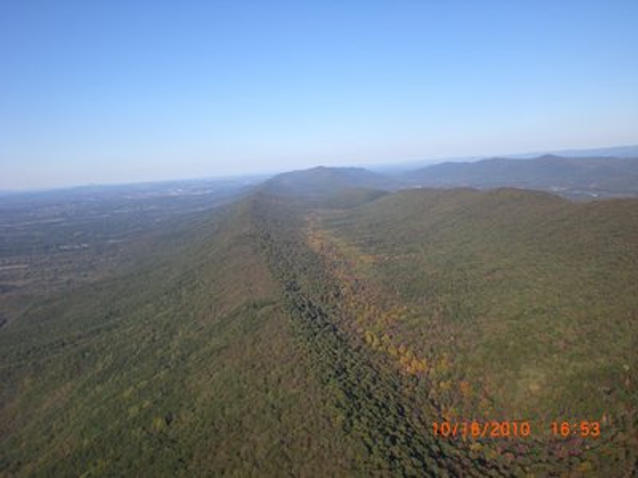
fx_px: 700
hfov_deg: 49.0
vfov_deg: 37.7
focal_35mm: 38
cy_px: 239
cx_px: 319
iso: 50
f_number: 4.4
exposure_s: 1/500
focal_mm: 6.3
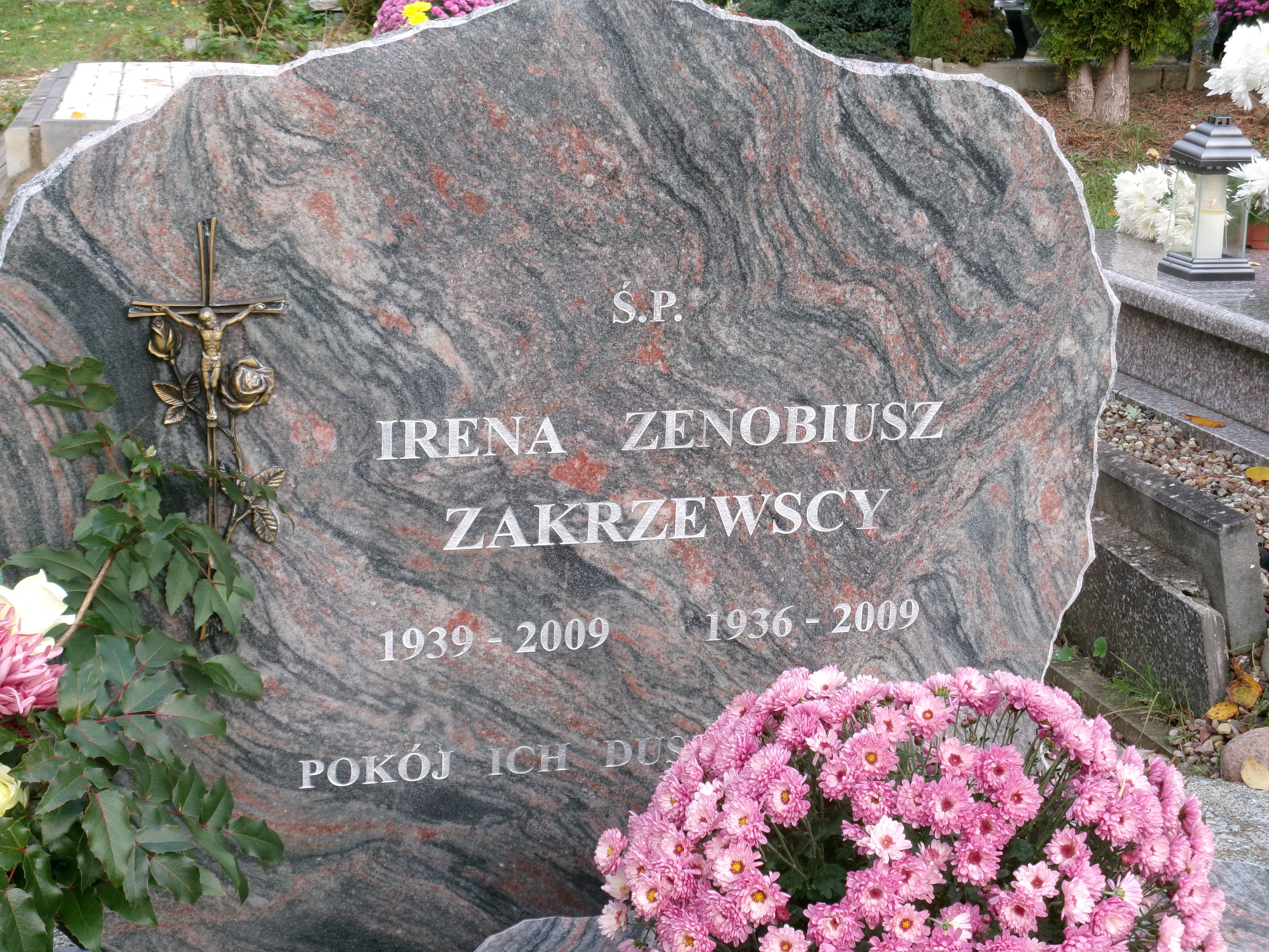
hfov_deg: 30.3
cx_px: 634
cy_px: 476
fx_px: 2346
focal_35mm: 64
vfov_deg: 22.9
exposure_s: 1/70
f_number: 5.2
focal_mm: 11.5
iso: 100
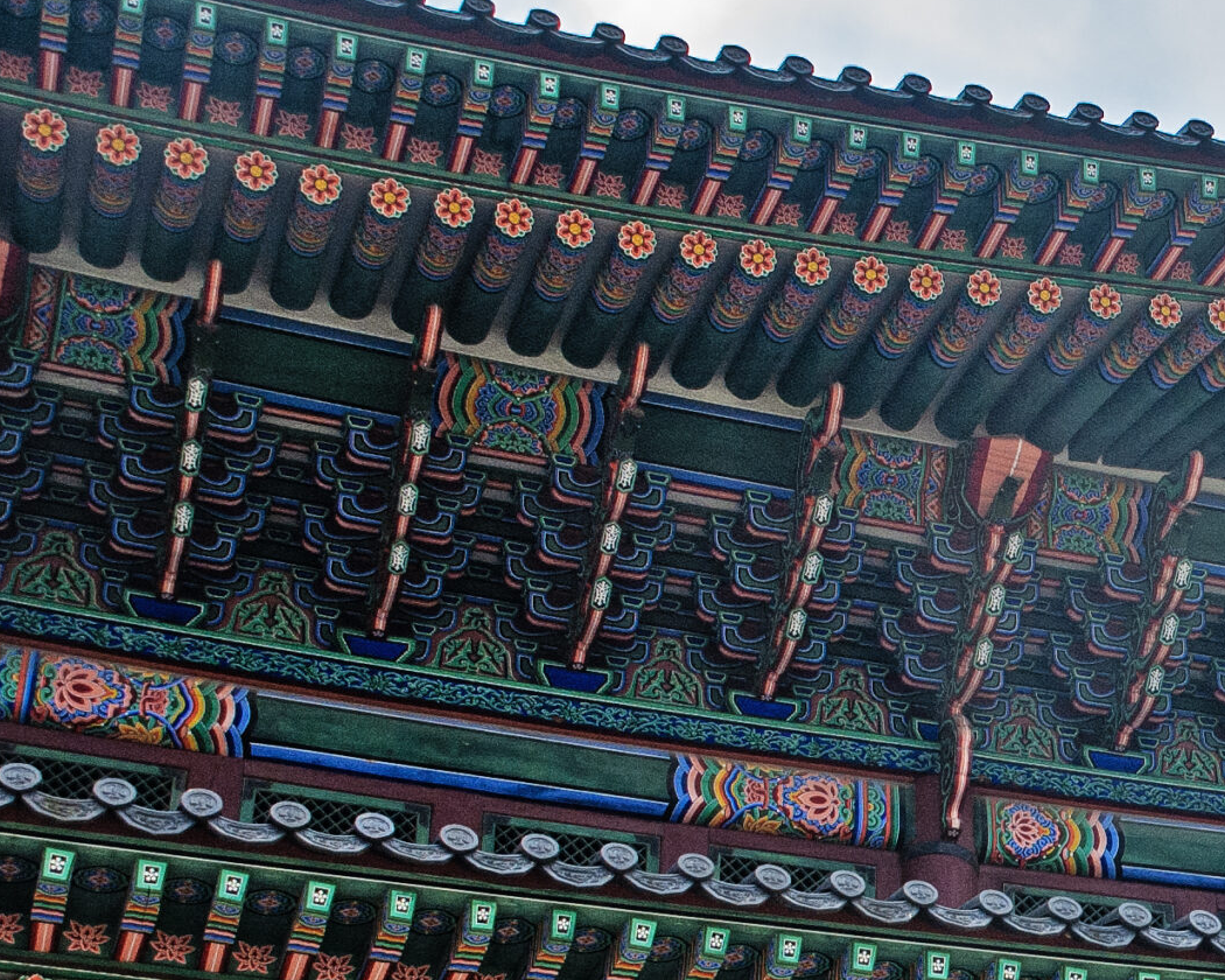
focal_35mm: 96
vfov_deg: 15.8
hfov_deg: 18.9
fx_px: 3481
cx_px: 1444
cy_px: 957
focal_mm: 28
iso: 200
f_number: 5.6
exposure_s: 1/1000
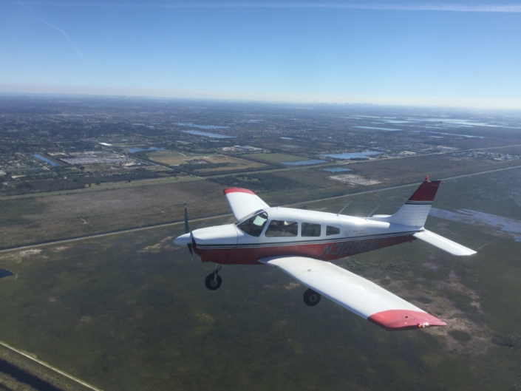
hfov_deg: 58.3
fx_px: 467
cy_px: 196
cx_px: 260
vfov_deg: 45.5
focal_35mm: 31
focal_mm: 3.3
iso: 25
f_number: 2.4
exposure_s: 1/1631
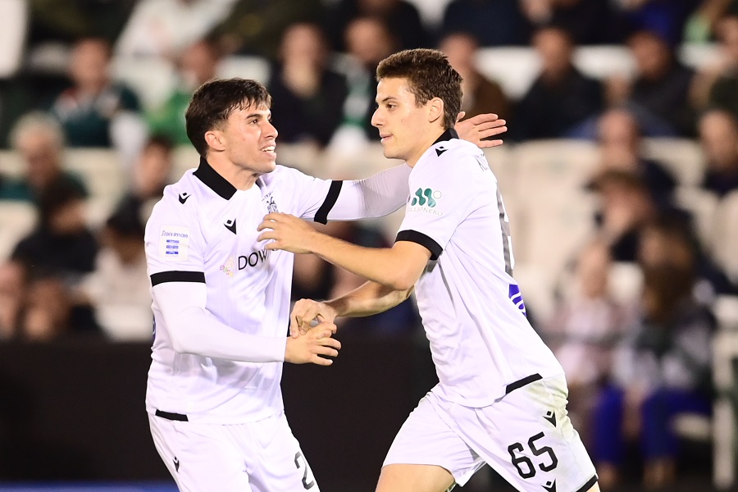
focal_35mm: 400
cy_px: 246
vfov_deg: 3.4
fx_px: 8199
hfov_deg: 5.2
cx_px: 369
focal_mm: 400
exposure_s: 1/1250
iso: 2500
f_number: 3.2
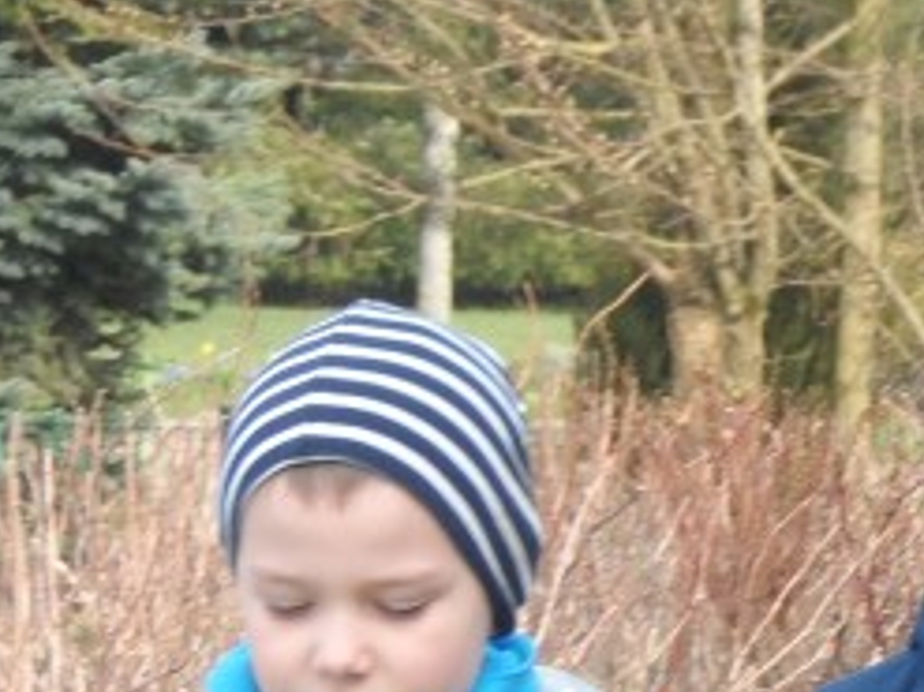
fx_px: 11953
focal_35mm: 448
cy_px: 864
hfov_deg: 4.4
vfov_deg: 3.3
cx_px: 1844
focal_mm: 19.8
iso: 80
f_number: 5.2
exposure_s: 1/60
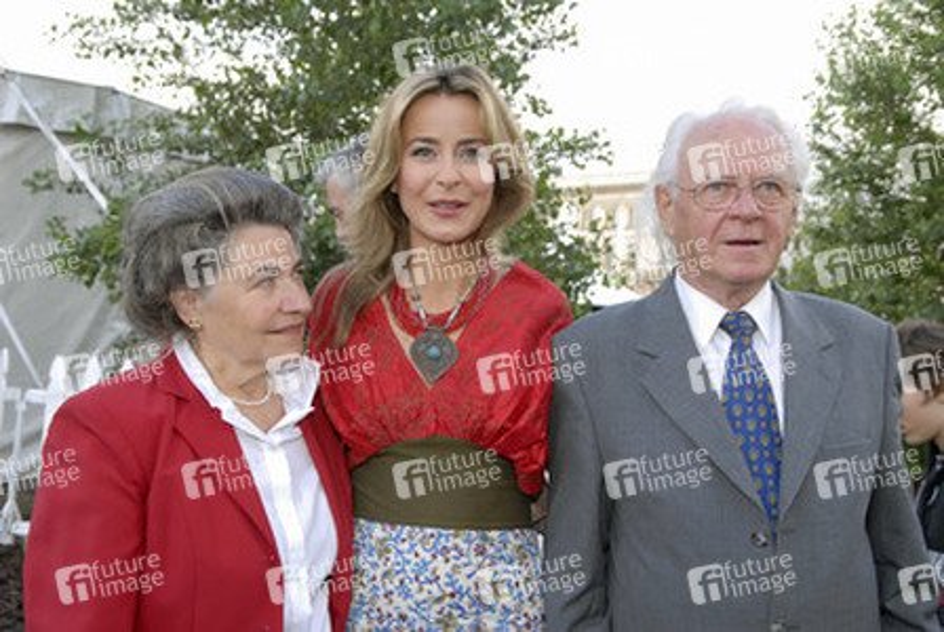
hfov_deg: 49.5
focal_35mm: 39
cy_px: 316
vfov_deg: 34.3
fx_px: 1024
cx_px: 472
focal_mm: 26
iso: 400
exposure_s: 1/160
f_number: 4.5
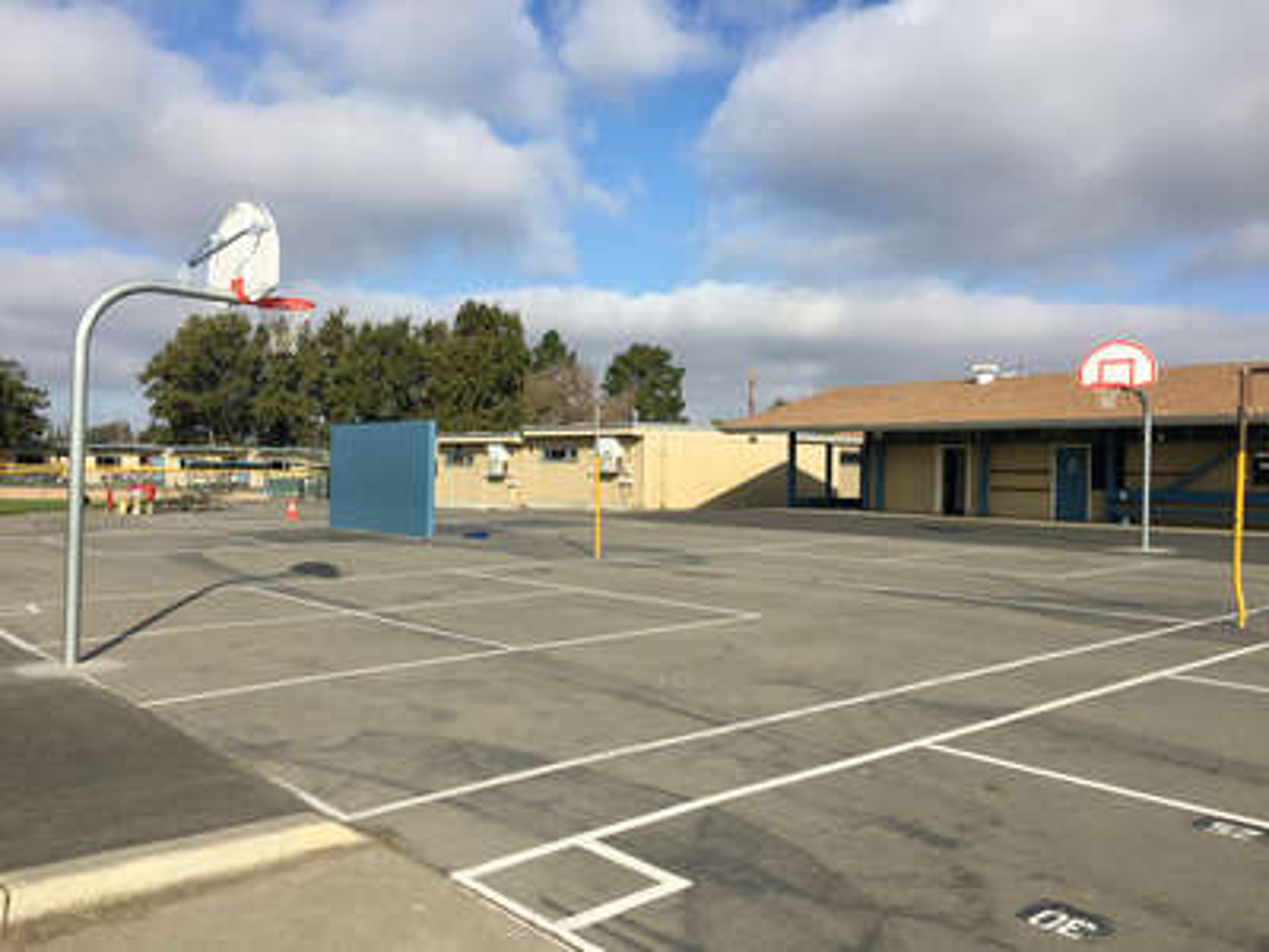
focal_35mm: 29
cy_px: 476
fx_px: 1063
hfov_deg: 61.7
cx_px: 634
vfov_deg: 48.2
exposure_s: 1/1972
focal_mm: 4.15
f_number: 2.2
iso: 25
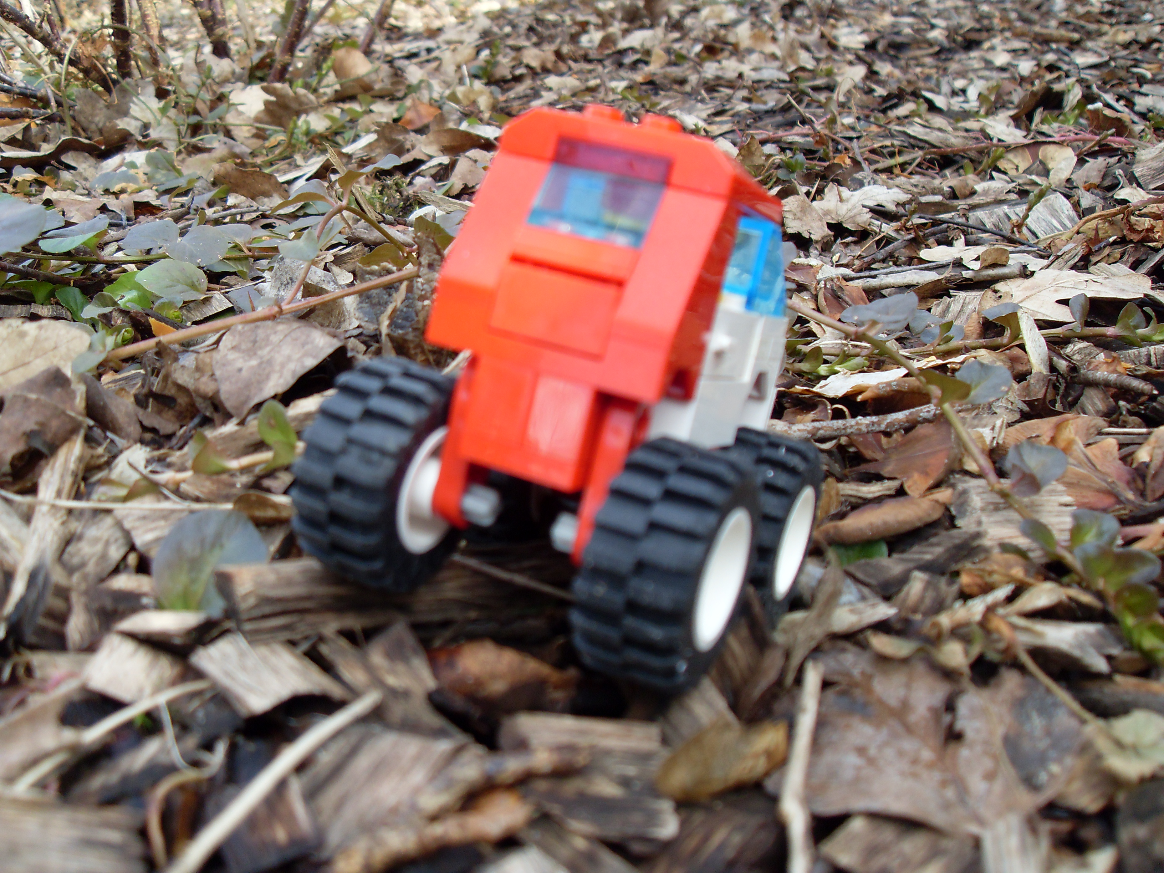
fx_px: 1244
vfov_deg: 38.7
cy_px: 436
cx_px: 582
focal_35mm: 37
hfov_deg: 50.1
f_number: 2.8
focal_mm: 6.3
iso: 80
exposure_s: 1/250
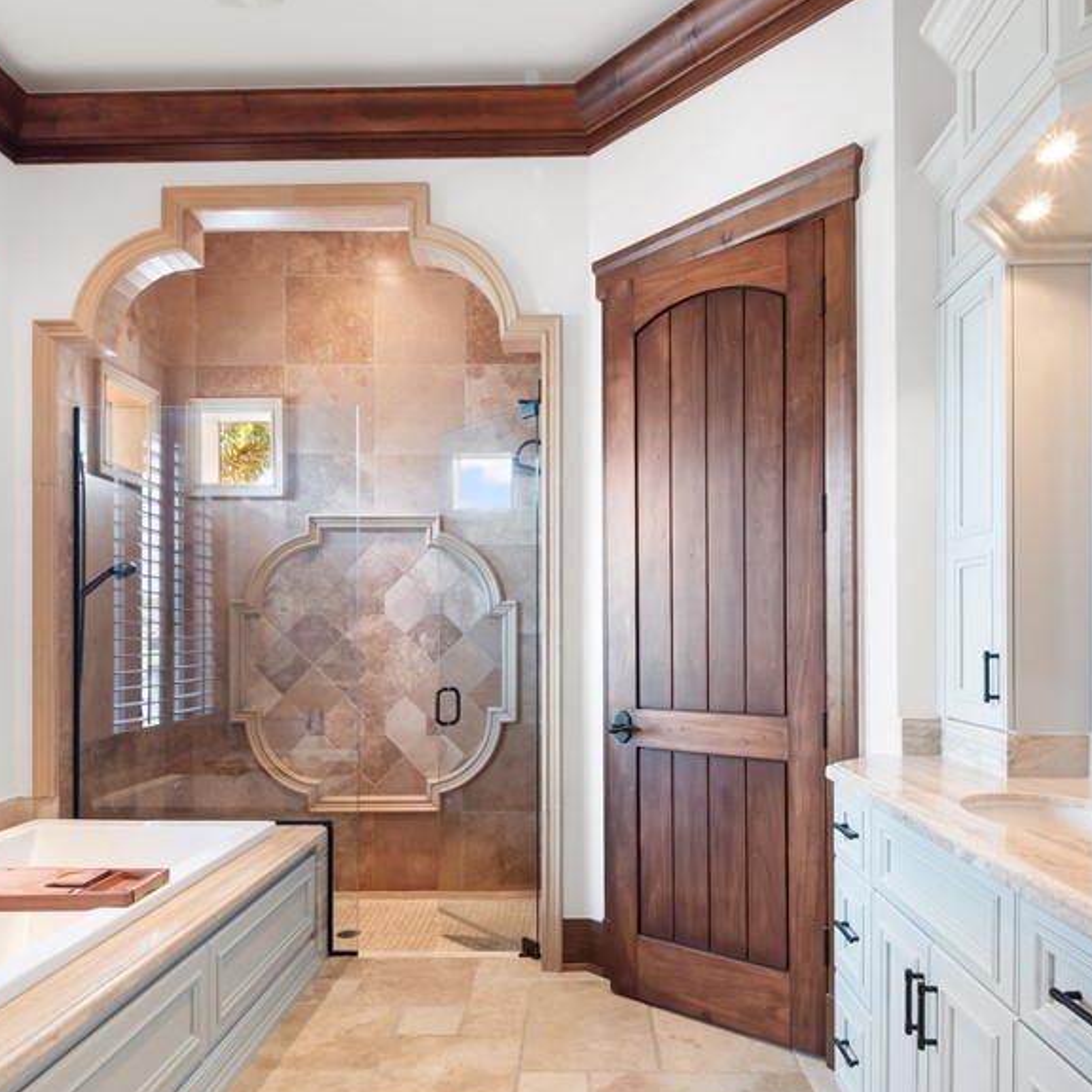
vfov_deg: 69.2
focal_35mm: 22
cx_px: 584
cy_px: 629
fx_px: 785
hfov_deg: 69.5
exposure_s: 1/2
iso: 200
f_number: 7.1
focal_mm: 7
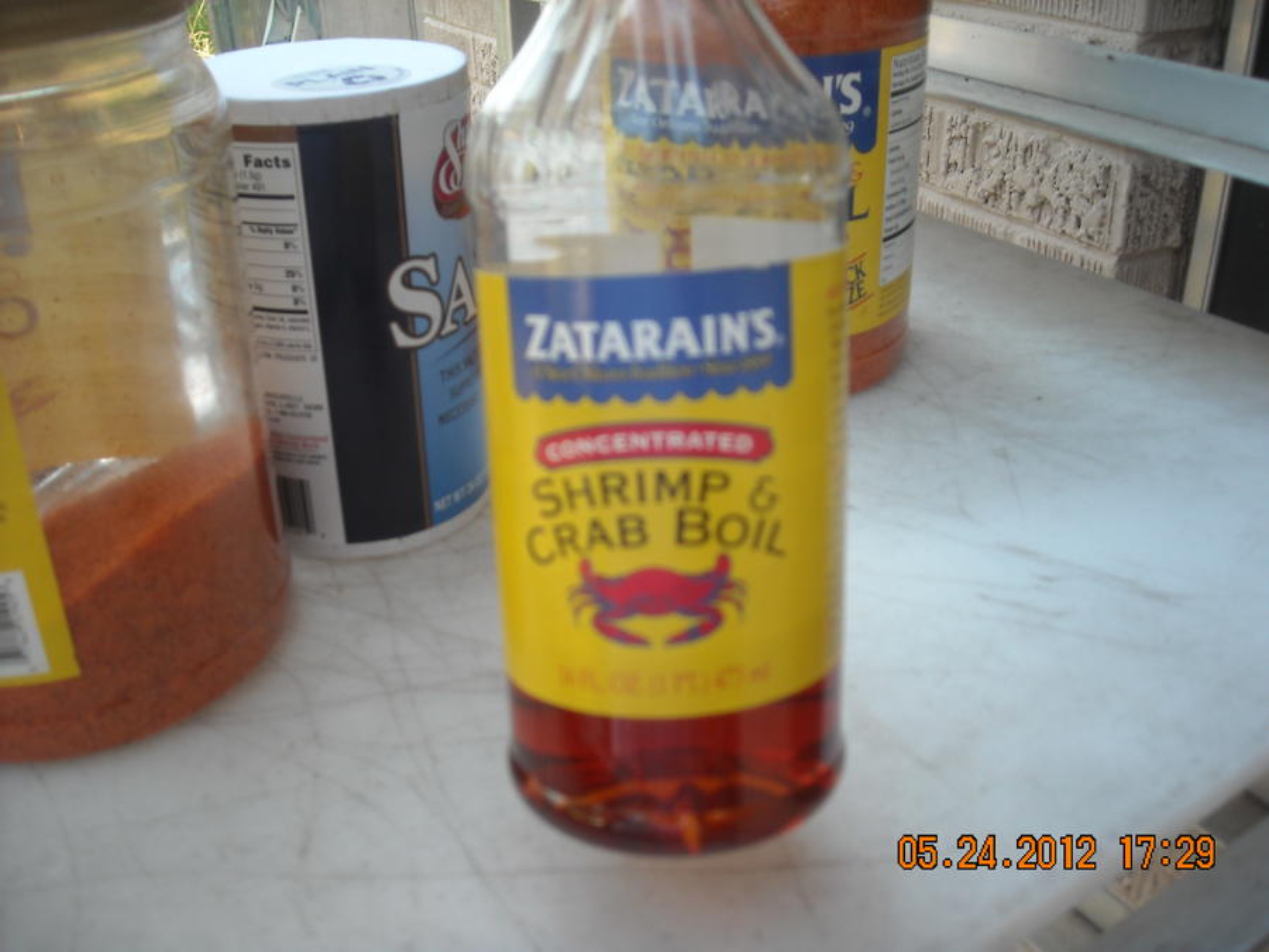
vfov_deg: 40.7
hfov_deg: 52.6
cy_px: 476
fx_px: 1283
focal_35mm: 35
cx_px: 634
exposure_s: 1/74
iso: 64
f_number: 2.8
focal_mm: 5.7
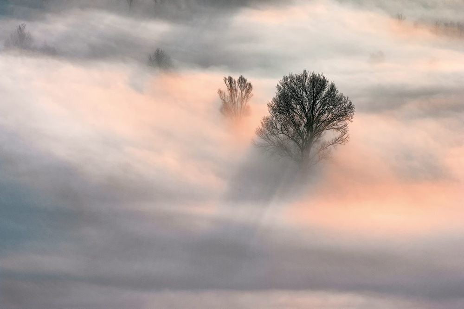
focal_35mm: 180
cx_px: 232
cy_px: 154
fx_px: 2319
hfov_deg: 11.4
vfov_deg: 7.6
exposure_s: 1/200
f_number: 11
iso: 200
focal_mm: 180
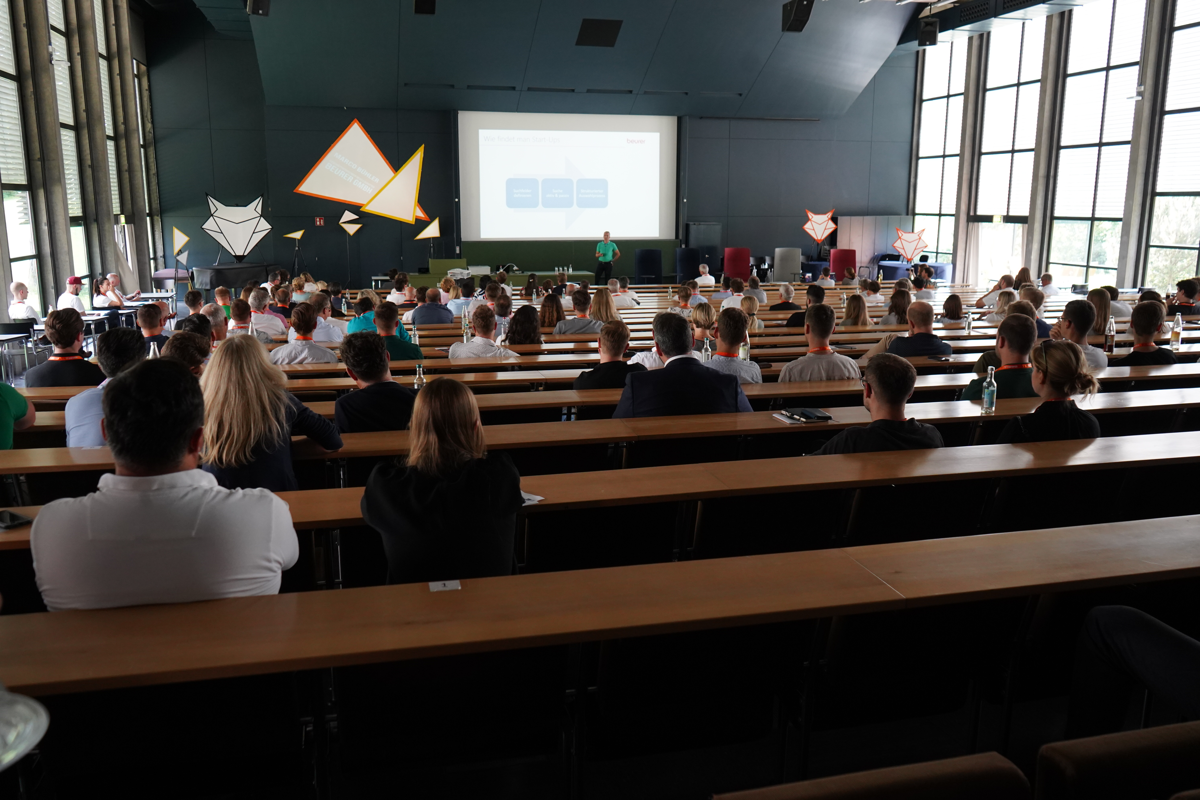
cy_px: 400
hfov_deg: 65.5
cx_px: 600
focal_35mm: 28
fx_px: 933
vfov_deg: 46.4
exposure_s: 1/160
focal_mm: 28
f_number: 5
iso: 2500
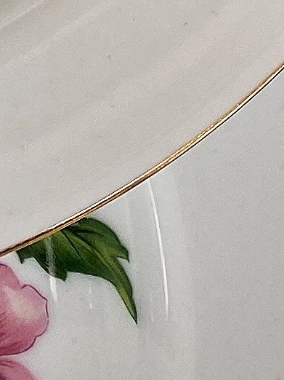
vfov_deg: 8.8
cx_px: -304
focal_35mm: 201
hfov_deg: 7.1
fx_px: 2201
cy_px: -565
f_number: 1.8
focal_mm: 4.25
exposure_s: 1/145
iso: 32
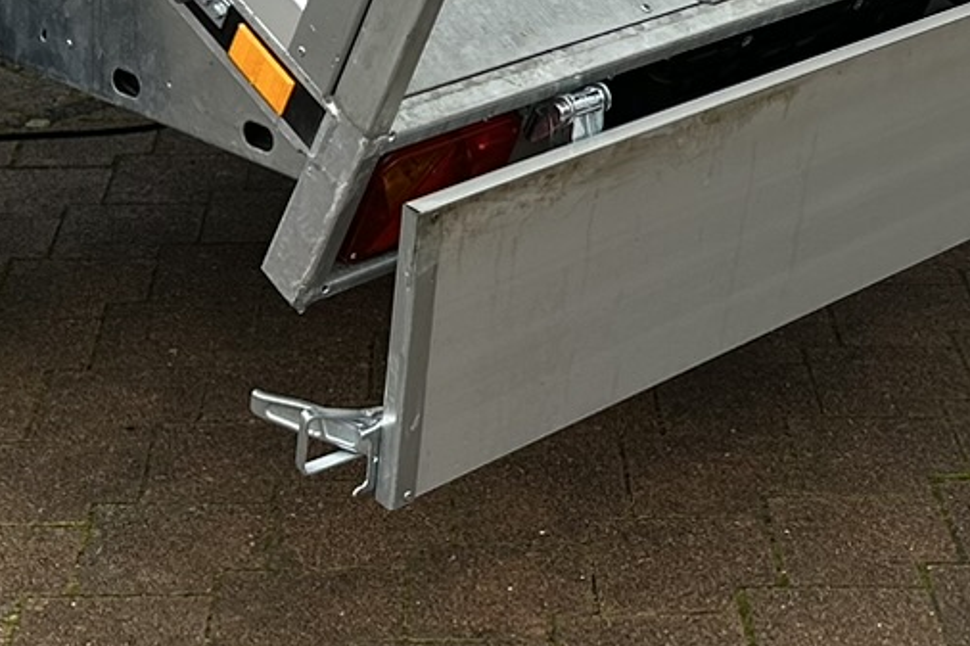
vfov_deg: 12.5
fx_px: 2720
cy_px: -472
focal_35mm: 101
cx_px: 602
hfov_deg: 20.2
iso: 64
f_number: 1.78
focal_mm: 6.86
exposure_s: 1/234
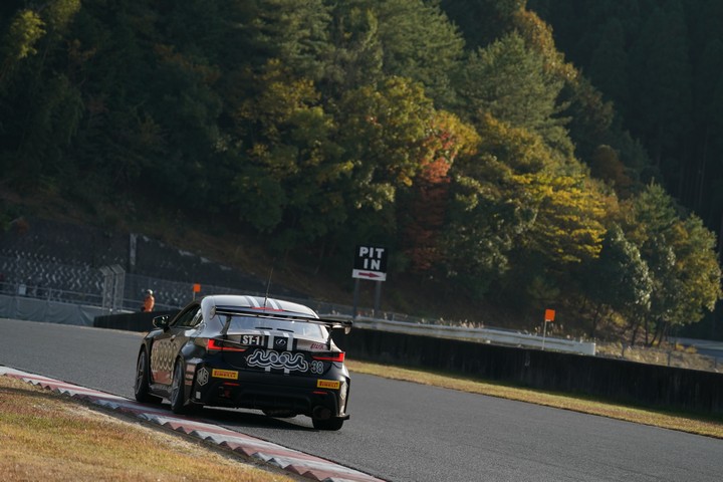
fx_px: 4016
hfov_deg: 10.3
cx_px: 362
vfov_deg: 6.9
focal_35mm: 200
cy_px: 241
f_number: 6.3
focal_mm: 200
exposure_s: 1/640
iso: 250
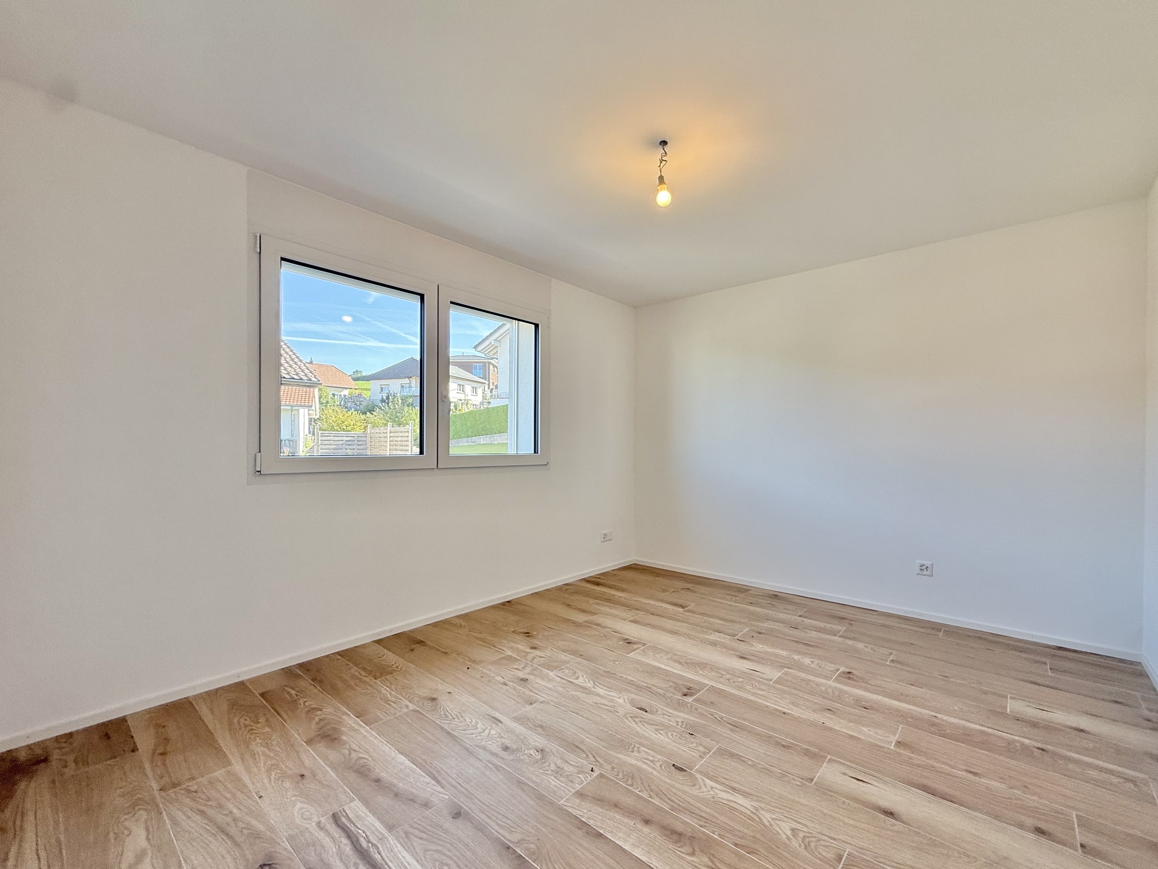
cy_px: 446
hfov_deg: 98.1
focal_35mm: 15
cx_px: 597
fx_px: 502
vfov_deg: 81.7
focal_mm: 2.22
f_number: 2.2
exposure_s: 1/99
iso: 80
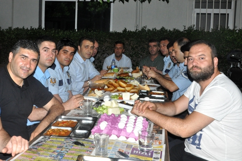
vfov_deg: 40.0
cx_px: 121
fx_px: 222
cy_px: 80
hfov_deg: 57.2
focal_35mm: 33
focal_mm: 22
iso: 1600
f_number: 13
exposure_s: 1/200
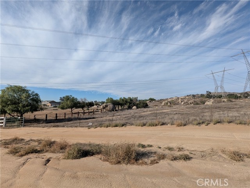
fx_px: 116
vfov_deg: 78.2
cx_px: 125
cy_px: 94
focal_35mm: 16
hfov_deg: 94.5
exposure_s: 1/1742
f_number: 2.2
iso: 50
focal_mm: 2.35
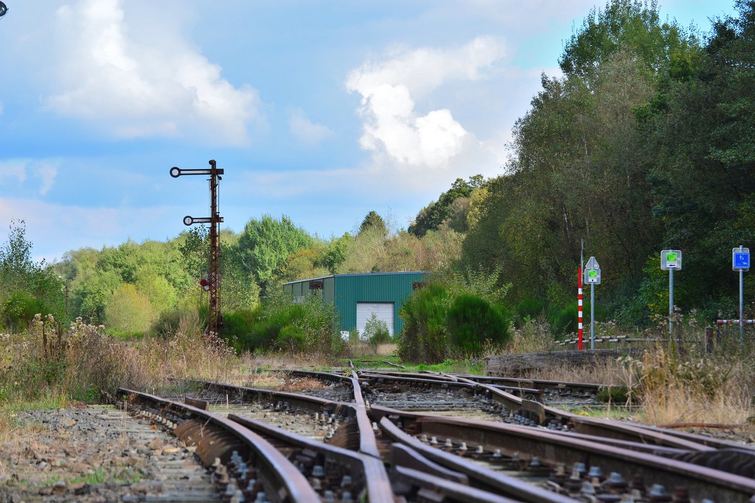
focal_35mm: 142
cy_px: 252
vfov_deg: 9.6
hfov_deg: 14.4
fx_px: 2988
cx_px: 378
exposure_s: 1/640
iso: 320
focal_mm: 95
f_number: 7.1
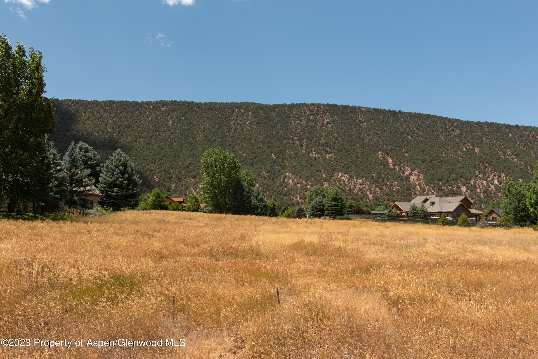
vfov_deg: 38.9
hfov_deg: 55.8
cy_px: 180
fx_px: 508
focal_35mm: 34
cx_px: 269
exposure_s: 1/320
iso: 160
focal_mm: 34
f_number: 7.1
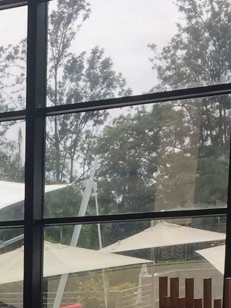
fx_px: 1112
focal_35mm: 125
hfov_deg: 11.5
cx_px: -89
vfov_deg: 14.4
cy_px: 508
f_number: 2.2
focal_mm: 4.15
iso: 32
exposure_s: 1/255
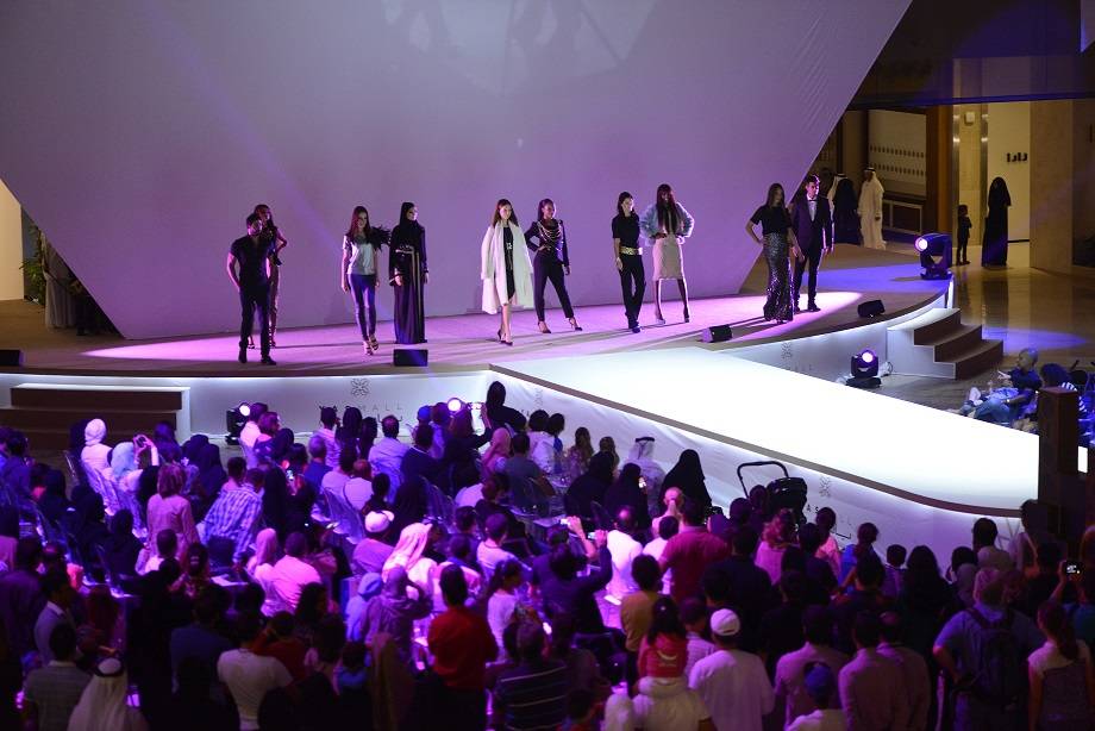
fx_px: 3195
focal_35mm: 105
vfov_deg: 13.1
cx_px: 548
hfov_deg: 19.5
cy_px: 366
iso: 2500
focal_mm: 105
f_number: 2.8
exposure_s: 1/80
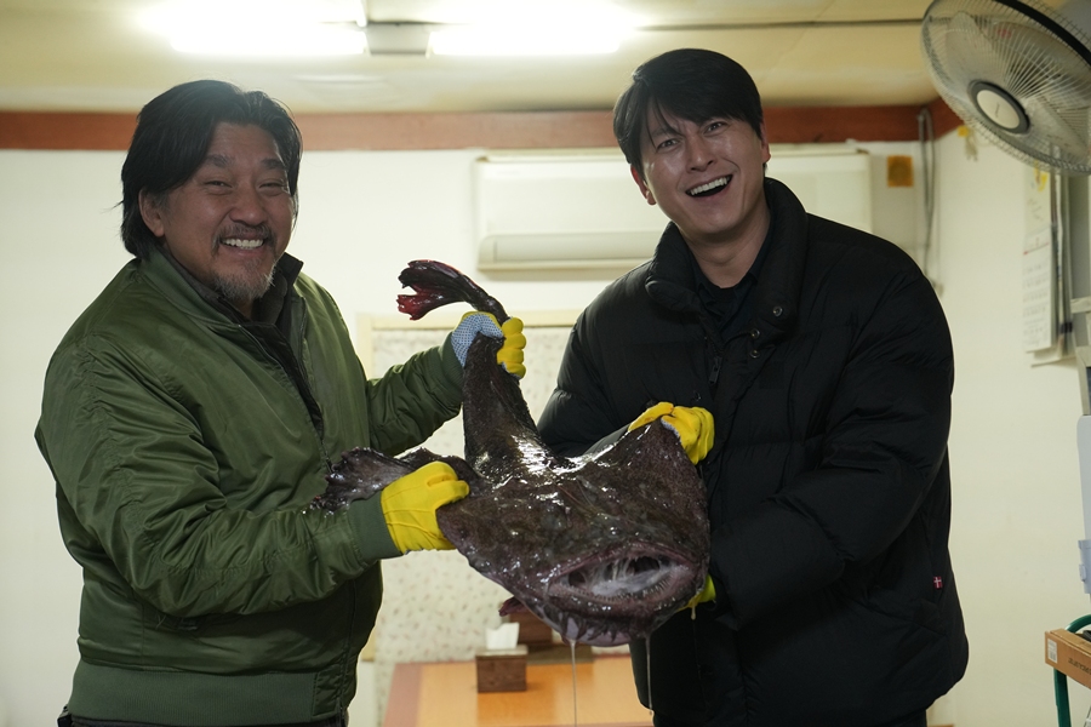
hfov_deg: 32.9
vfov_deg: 22.3
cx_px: 546
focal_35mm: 61
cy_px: 364
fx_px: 1848
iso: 2500
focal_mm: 61
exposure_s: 1/125
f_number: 4
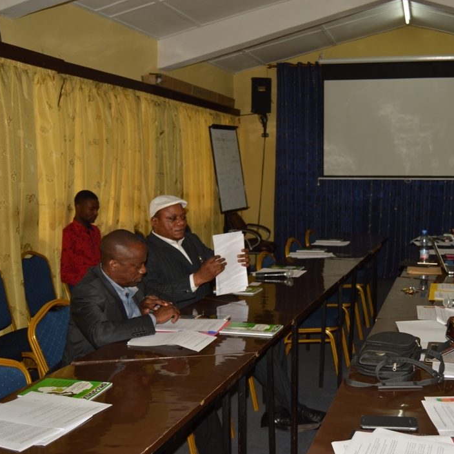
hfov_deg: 38.5
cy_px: 226
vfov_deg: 39.2
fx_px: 638
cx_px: 318
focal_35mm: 43
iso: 100
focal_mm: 22
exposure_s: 1/60
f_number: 3.5
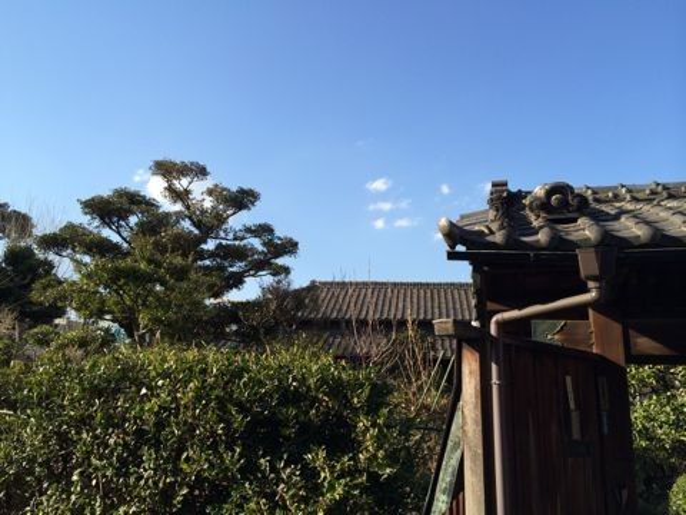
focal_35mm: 30
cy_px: 258
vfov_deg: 46.8
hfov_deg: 60.0
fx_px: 595
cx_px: 343
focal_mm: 4.12
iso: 32
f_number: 2.2
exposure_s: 1/1140
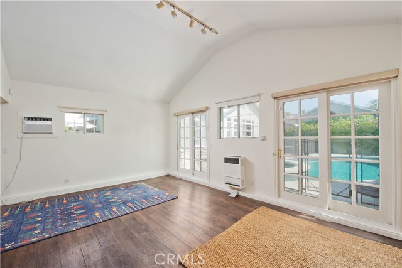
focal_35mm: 14
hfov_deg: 104.2
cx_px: 201
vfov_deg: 81.2
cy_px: 134
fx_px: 156
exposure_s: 1/500
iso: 400
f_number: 6.3
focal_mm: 14
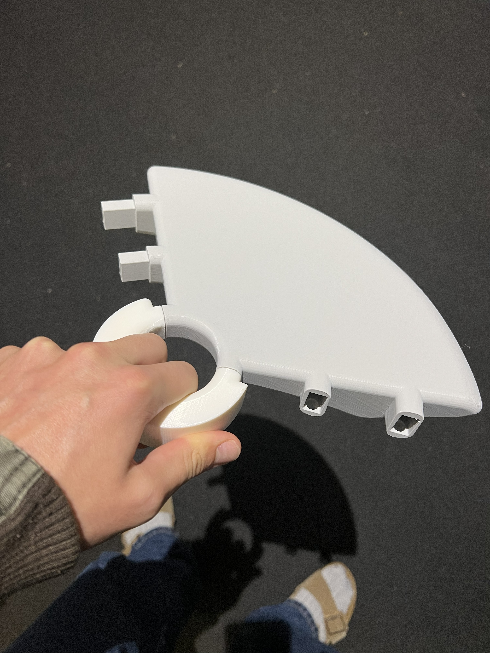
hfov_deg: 53.1
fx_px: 491
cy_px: 326
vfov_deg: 67.3
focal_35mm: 26
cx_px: 245
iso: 160
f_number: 1.5
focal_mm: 5.7
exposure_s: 1/50
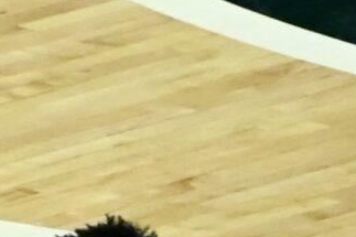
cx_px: 737
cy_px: 620
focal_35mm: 1586
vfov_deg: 0.9
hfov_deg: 1.3
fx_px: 15675
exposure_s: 1/1000
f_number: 6.3
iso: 5000
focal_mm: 200
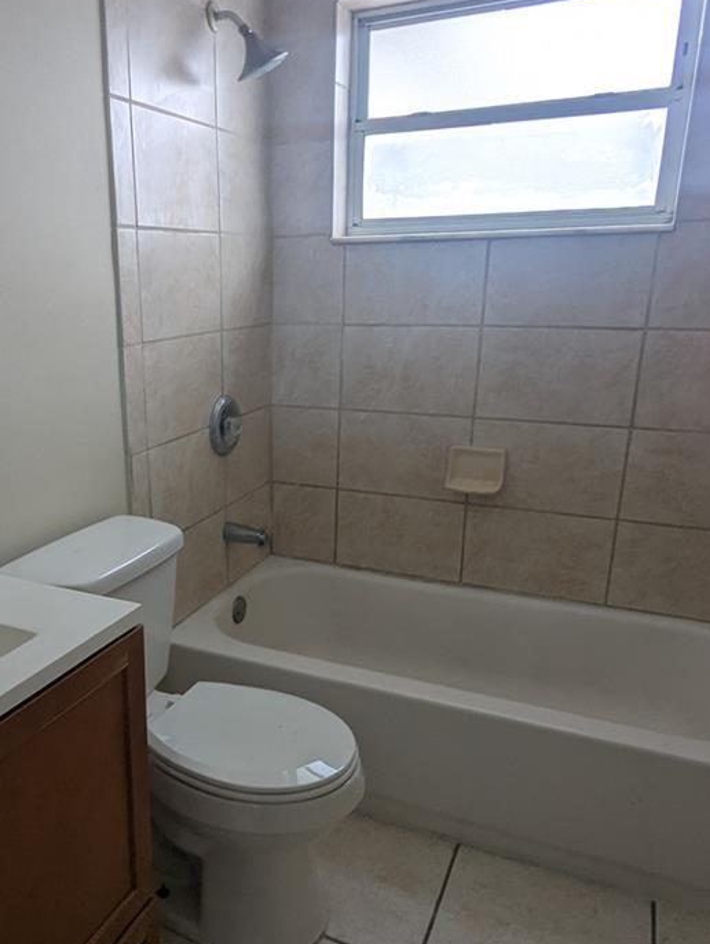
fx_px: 764
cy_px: 524
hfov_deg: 48.8
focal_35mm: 28
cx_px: 225
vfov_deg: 63.2
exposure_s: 1/104
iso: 58
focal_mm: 2.35
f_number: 2.2
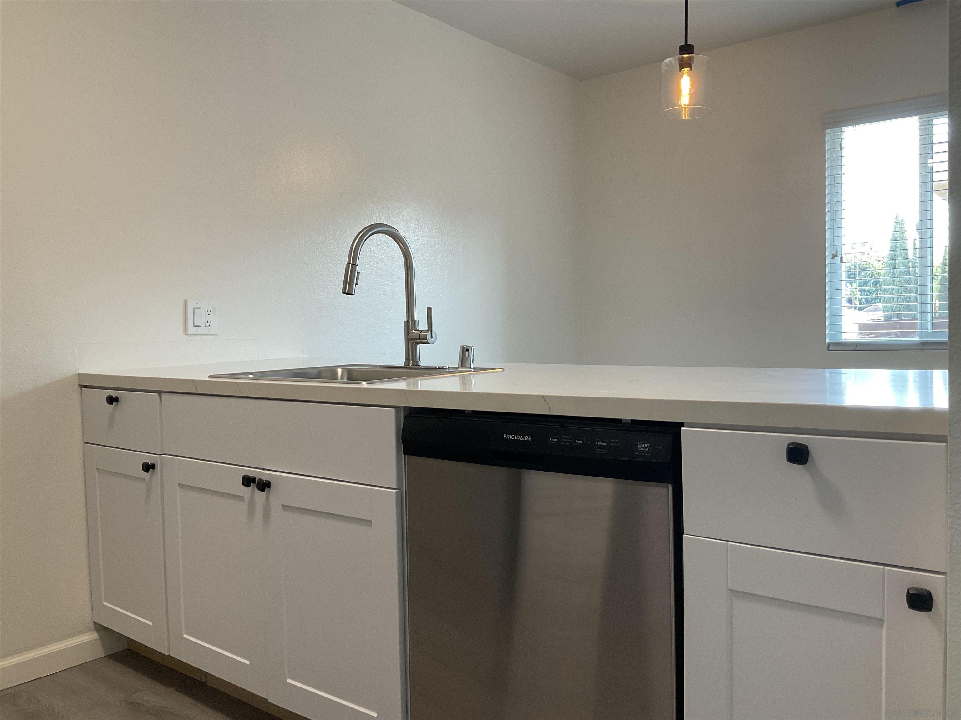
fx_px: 805
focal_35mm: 29
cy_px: 360
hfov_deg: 61.7
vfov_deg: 48.2
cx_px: 480
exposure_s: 1/60
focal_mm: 3
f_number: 1.8
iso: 80
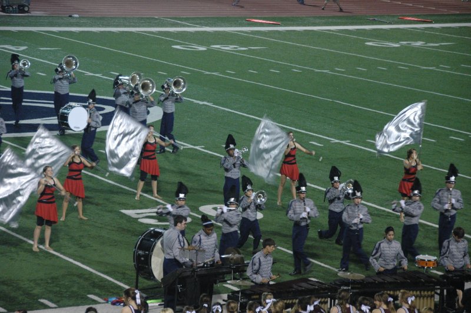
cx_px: 236
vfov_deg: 8.7
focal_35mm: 158
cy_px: 156
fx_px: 2059
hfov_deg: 13.1
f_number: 5.6
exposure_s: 1/50
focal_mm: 105
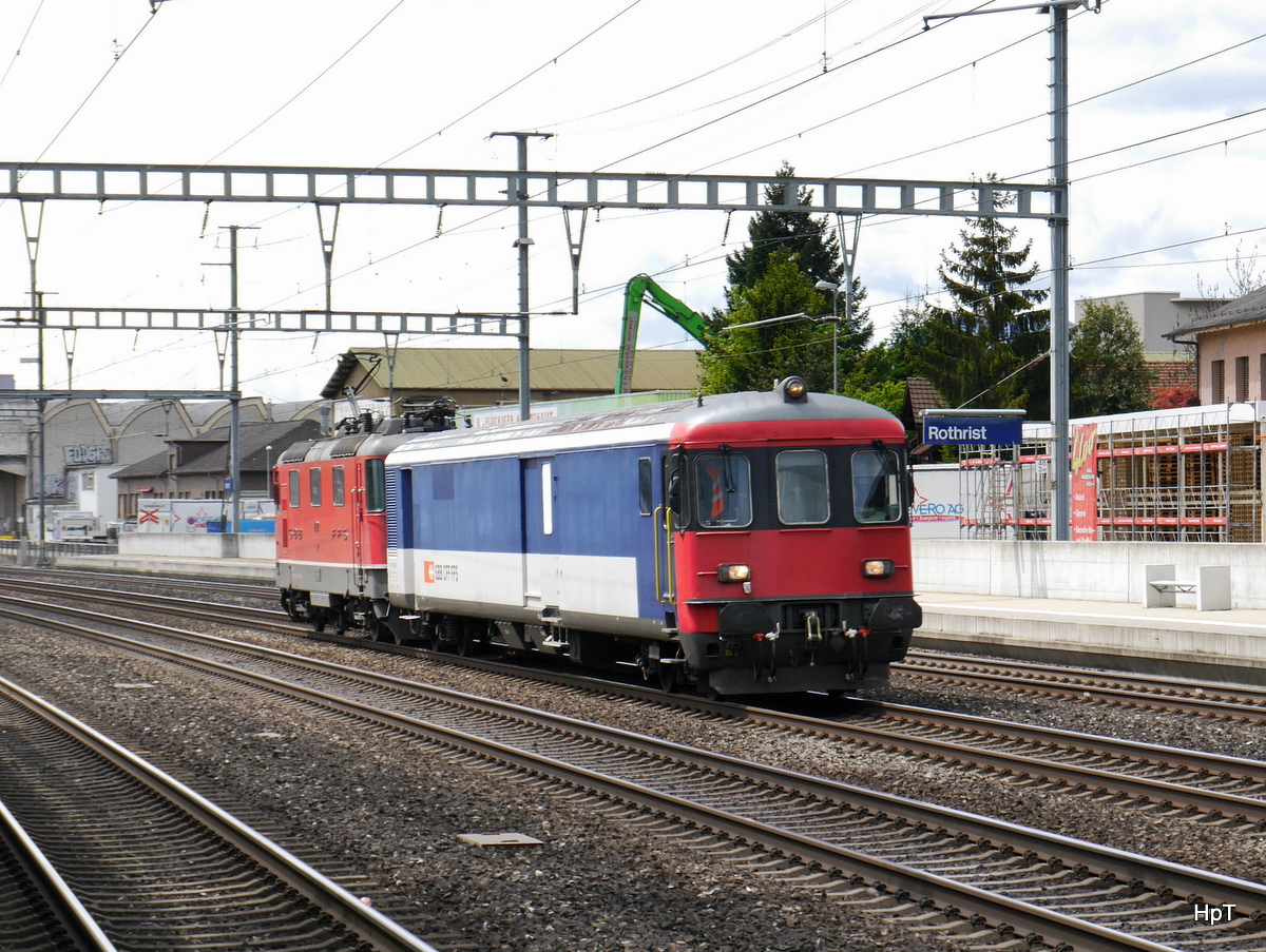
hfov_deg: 23.3
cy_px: 476
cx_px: 633
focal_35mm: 84
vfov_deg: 17.6
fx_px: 3076
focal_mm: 42
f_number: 8
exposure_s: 1/250
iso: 160
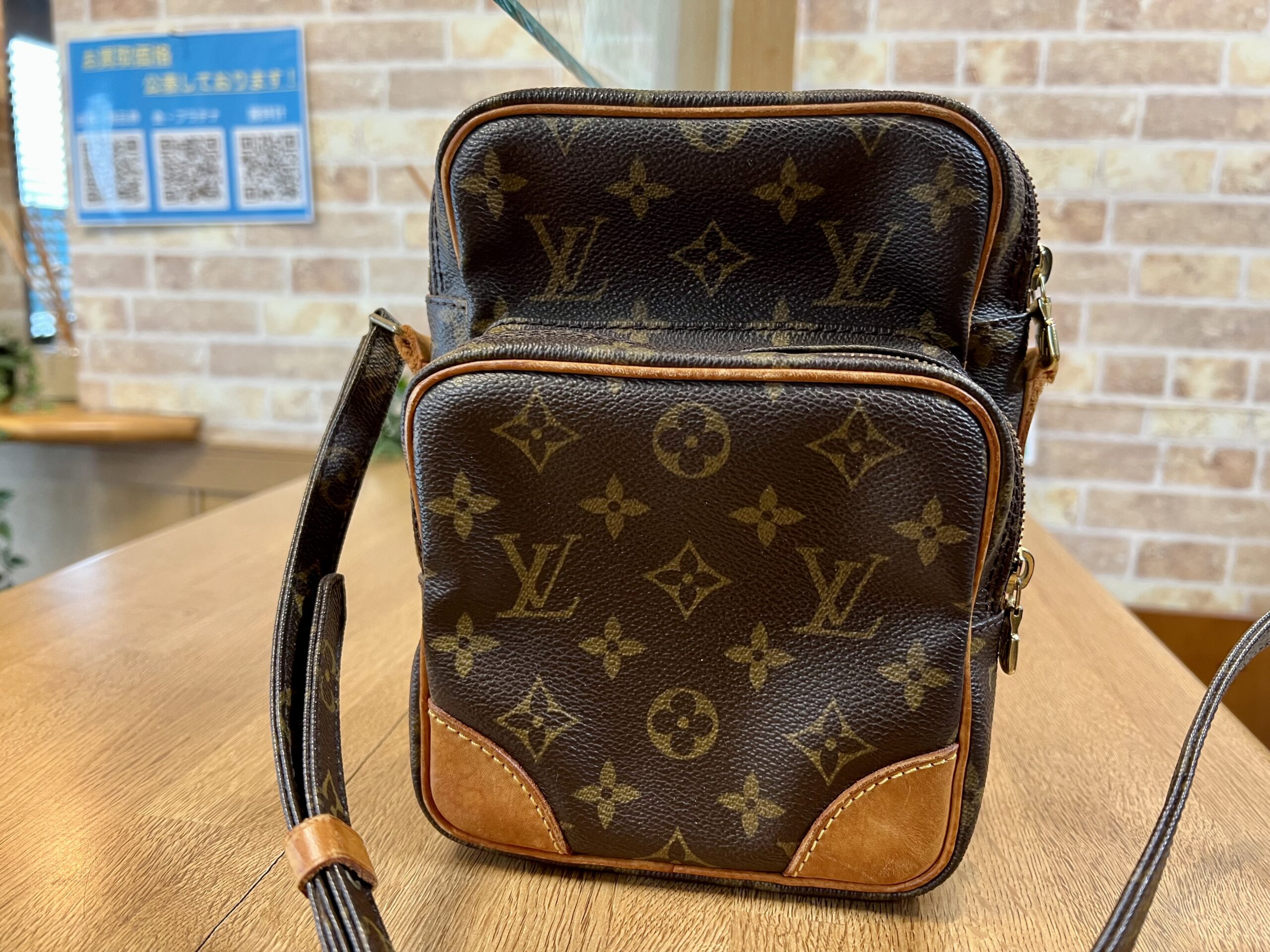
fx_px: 954
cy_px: 476
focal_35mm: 26
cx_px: 635
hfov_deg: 67.3
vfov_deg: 53.1
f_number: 1.5
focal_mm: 5.7
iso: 125
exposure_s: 1/50
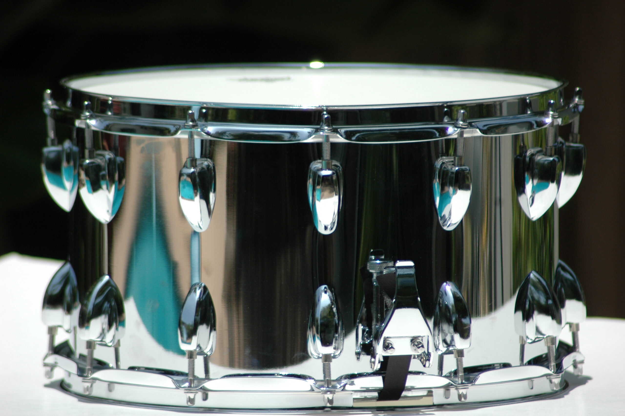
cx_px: 312
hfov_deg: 4.6
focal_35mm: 450
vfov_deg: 3.0
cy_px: 208
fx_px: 7805
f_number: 5.6
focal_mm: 300
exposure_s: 1/1000
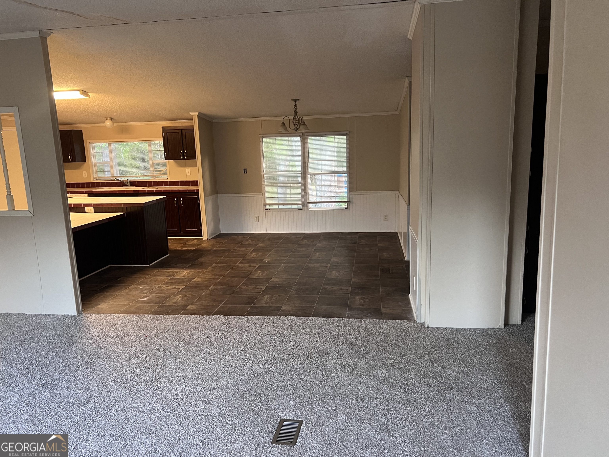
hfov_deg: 67.3
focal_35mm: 26
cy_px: 228
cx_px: 304
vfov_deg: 53.1
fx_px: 457
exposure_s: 1/60
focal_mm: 5.7
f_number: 1.5
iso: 400
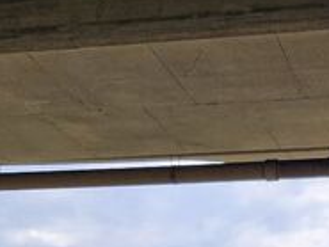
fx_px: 1008
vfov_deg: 11.9
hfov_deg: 18.4
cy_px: 545
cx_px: 244
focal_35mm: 106
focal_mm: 5.54
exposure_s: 1/782
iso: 50
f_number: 1.8
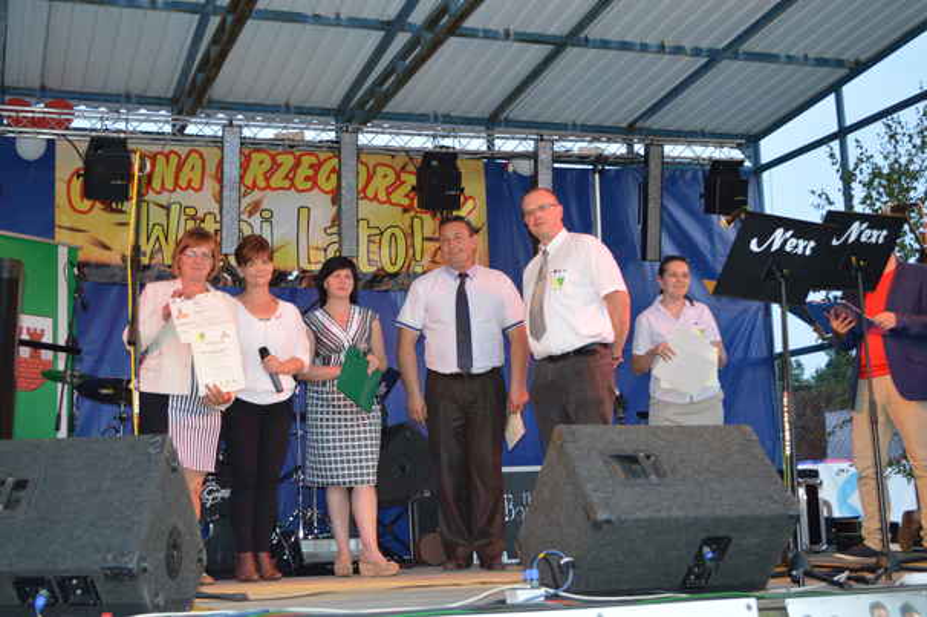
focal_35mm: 52
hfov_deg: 37.9
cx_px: 464
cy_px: 308
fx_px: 1351
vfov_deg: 25.7
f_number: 5
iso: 720
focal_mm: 35
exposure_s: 1/60
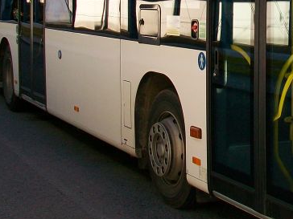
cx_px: 307
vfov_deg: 16.2
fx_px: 762
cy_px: 12
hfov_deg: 20.9
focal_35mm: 90
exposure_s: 1/400
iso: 64
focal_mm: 5.7
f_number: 2.8
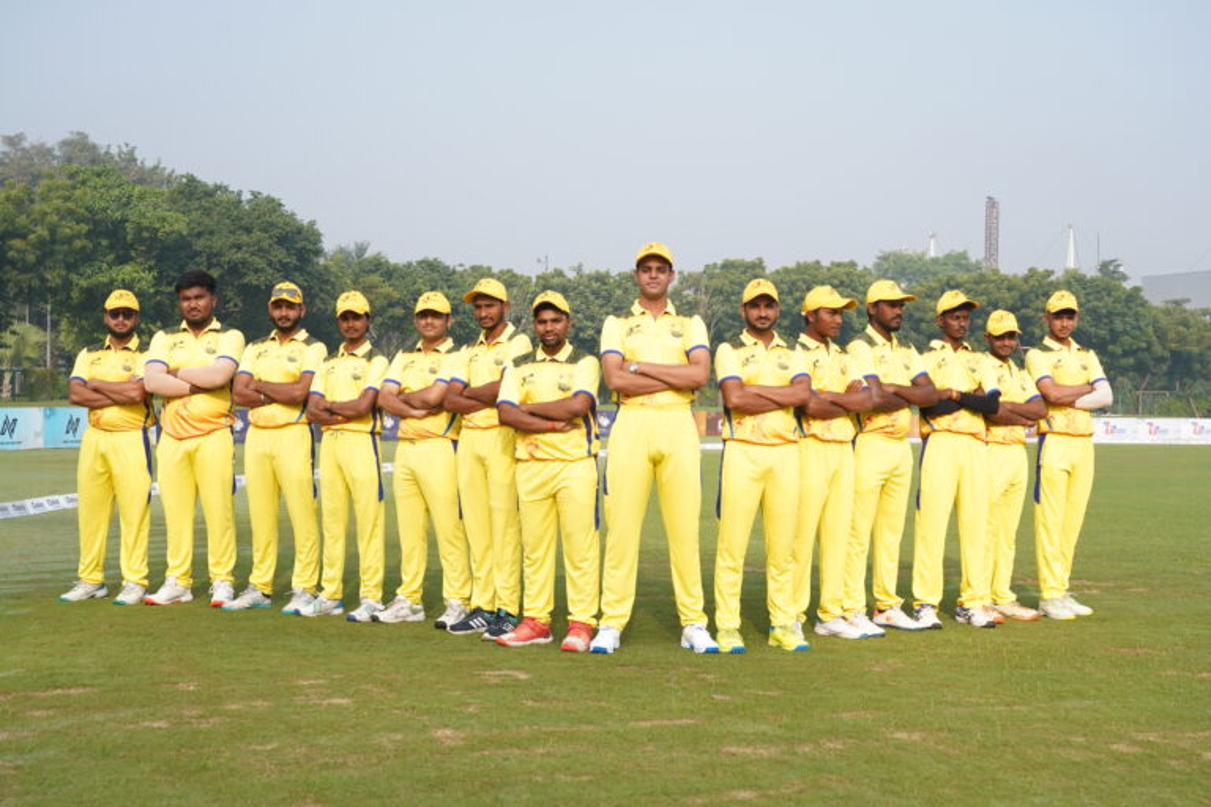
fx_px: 1615
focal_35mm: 48
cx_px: 606
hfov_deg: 41.1
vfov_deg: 28.1
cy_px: 404
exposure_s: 1/1250
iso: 1000
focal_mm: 48
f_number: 6.3
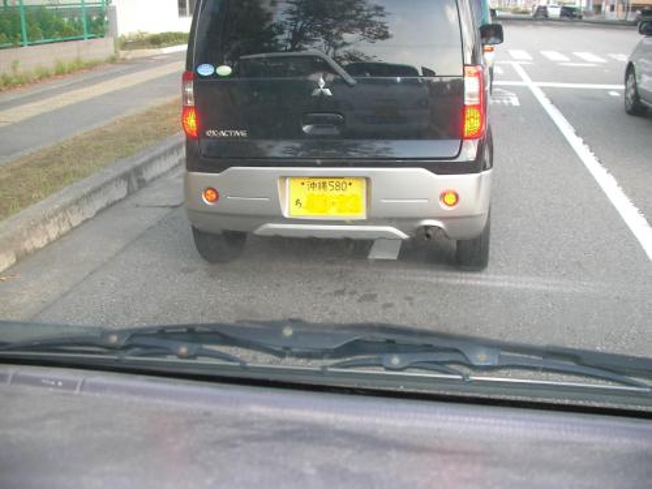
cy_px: 244
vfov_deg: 37.7
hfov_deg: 49.0
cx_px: 326
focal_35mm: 38
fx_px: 716
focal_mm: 6.3
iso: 57
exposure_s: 1/50
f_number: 3.5
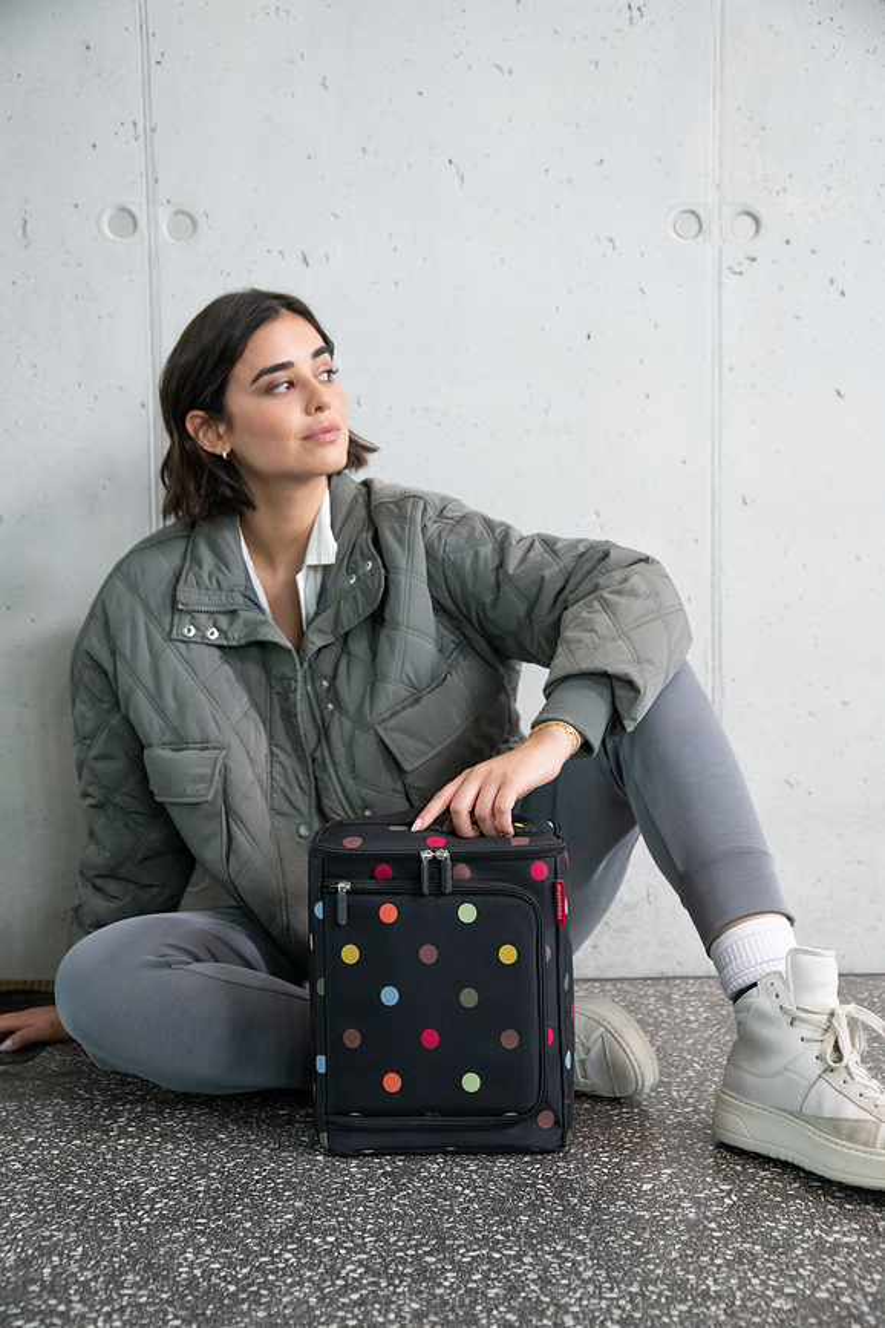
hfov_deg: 28.1
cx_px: 442
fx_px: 1770
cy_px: 664
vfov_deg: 41.1
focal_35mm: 48
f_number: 5
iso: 4000
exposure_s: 1/250
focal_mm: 48
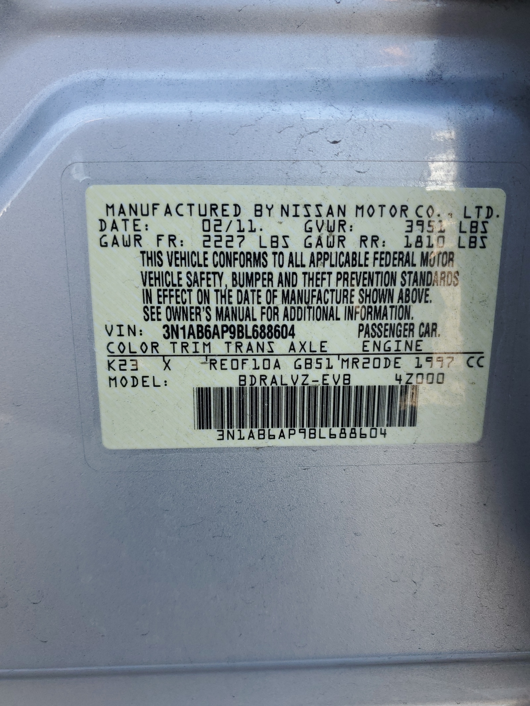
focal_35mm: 26
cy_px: 353
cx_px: 265
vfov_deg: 67.3
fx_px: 531
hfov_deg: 53.1
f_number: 1.5
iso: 50
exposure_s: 1/286
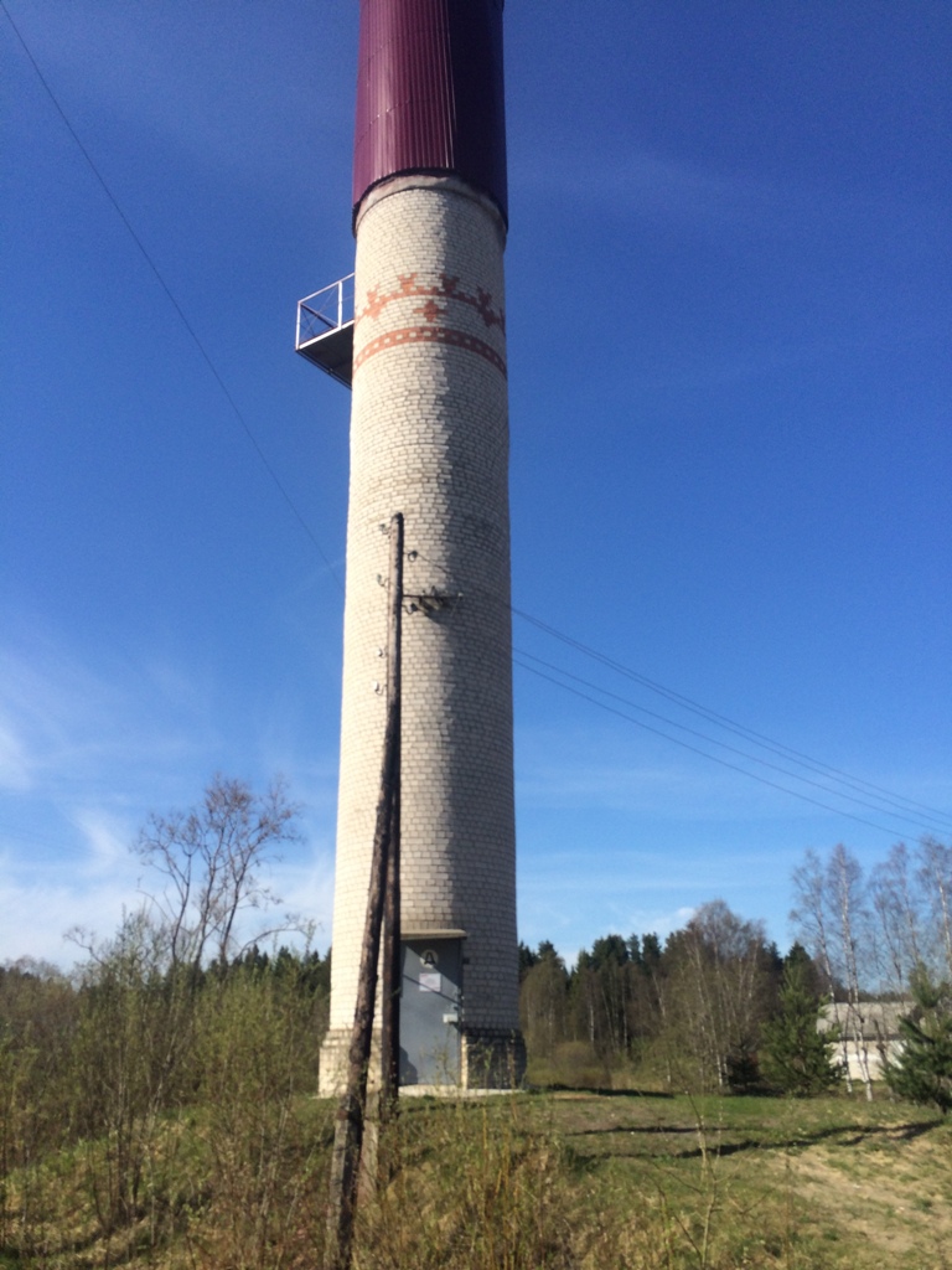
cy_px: 635
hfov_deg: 48.2
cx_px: 476
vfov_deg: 61.7
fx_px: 1063
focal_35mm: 29
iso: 32
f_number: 2.2
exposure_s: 1/2415
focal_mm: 4.15
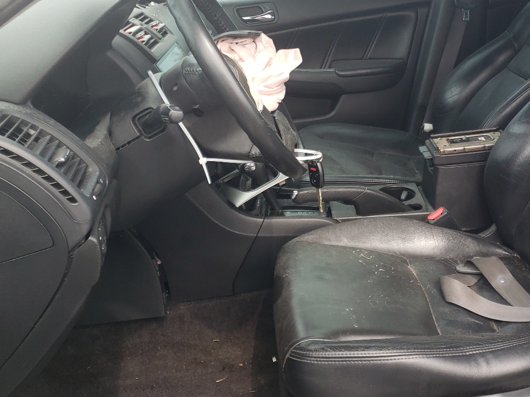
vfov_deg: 35.0
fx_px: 628
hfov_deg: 45.0
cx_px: 359
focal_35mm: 41
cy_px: 159
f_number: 1.5
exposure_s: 1/323
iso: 50
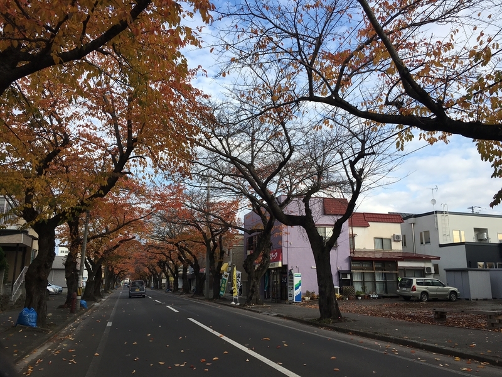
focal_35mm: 29
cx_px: 251
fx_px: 421
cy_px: 188
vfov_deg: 48.2
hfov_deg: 61.7
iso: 25
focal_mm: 4.15
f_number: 2.2
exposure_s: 1/999
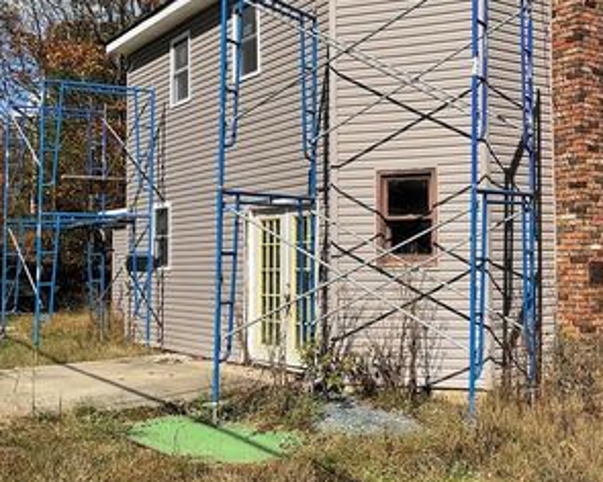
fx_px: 857
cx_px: 474
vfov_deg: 31.4
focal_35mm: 48
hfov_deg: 37.5
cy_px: 207
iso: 16
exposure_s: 1/2427
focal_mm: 3
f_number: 1.8
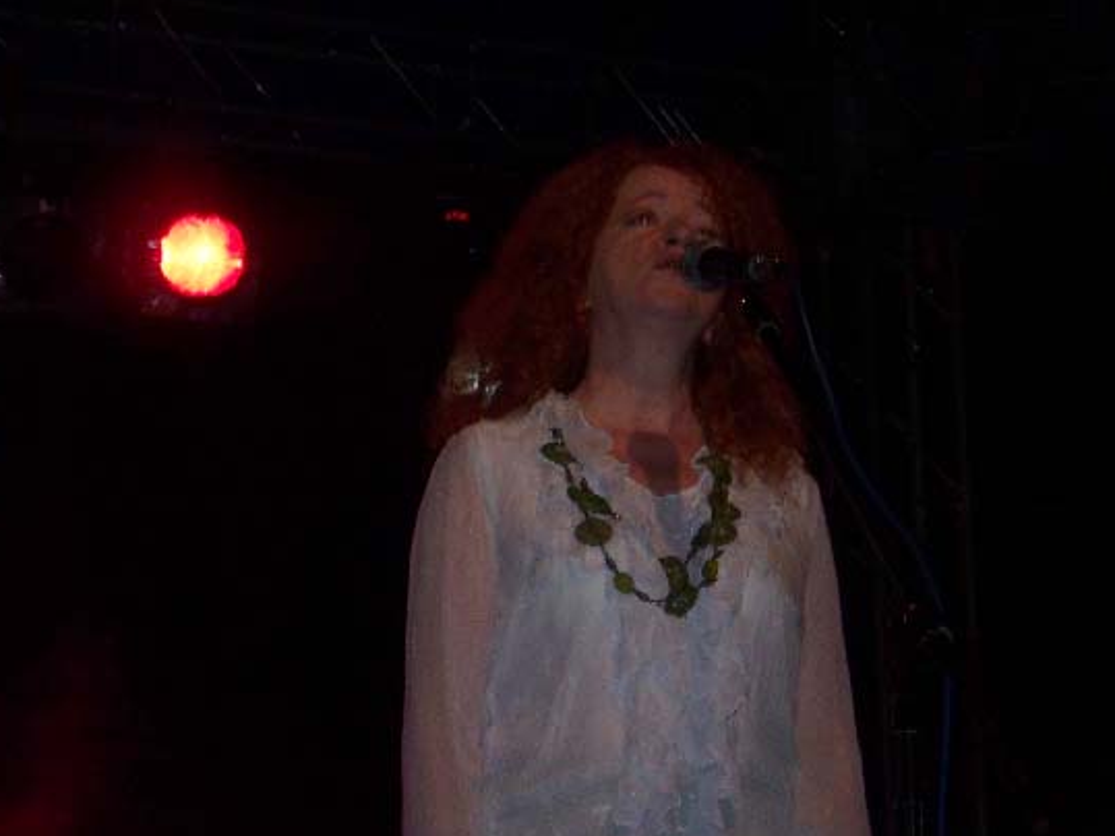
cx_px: 536
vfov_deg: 10.7
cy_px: 461
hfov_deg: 14.2
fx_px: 4476
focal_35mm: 139
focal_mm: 19.2
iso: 200
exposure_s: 1/125
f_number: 4.4
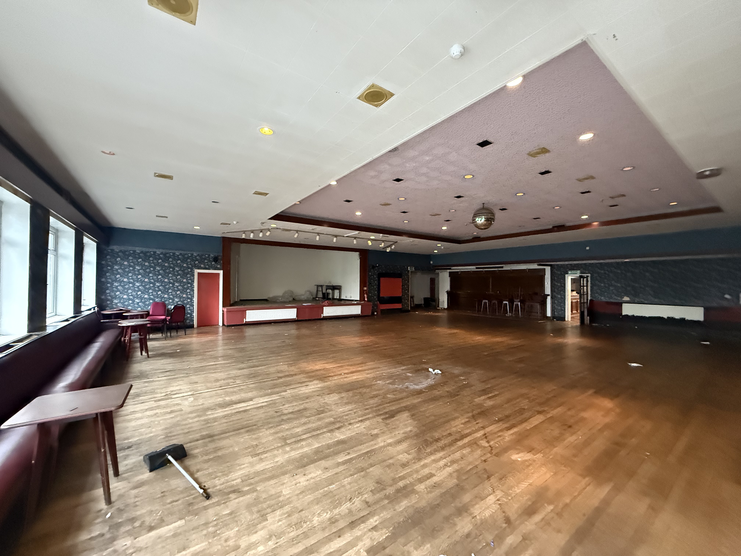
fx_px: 300
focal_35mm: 14
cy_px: 278
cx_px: 370
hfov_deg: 102.1
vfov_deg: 85.7
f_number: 2.2
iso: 1250
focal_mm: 2.22
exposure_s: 1/50
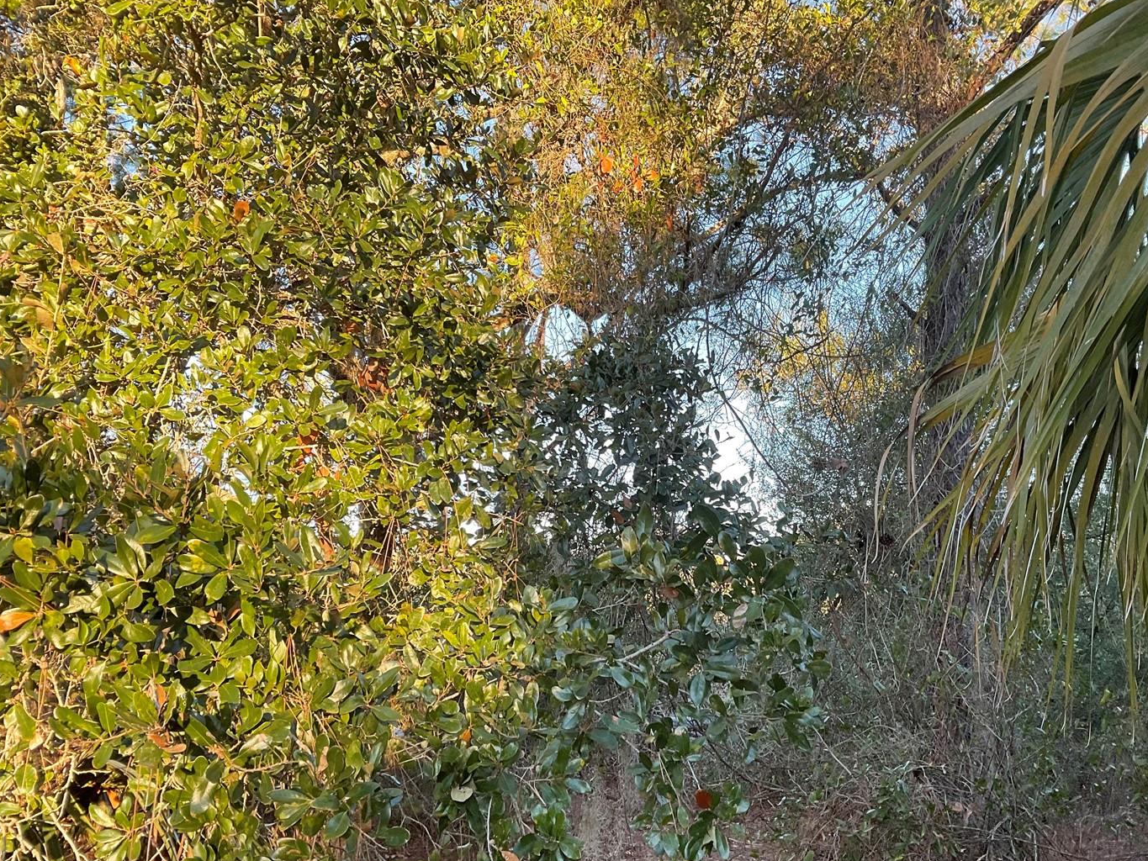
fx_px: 1128
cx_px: 652
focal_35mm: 34
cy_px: 473
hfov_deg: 53.8
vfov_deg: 41.8
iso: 25
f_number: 1.8
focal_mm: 3
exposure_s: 1/122
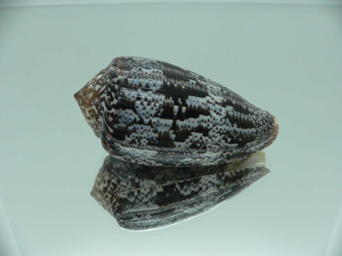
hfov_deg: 52.6
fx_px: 346
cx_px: 171
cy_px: 128
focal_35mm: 35
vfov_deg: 40.7
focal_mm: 4.6
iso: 100
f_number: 2.8
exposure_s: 1/60
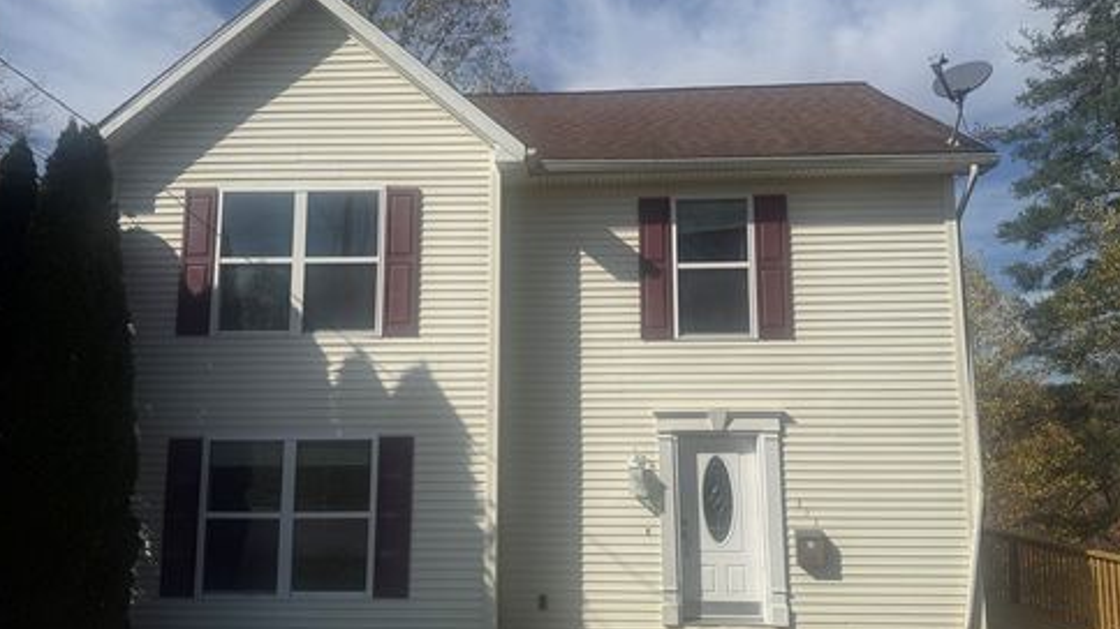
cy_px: 334
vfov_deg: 42.8
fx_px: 802
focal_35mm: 27
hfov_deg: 69.9
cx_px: 553
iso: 80
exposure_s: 1/9091
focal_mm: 6.76
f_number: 1.78
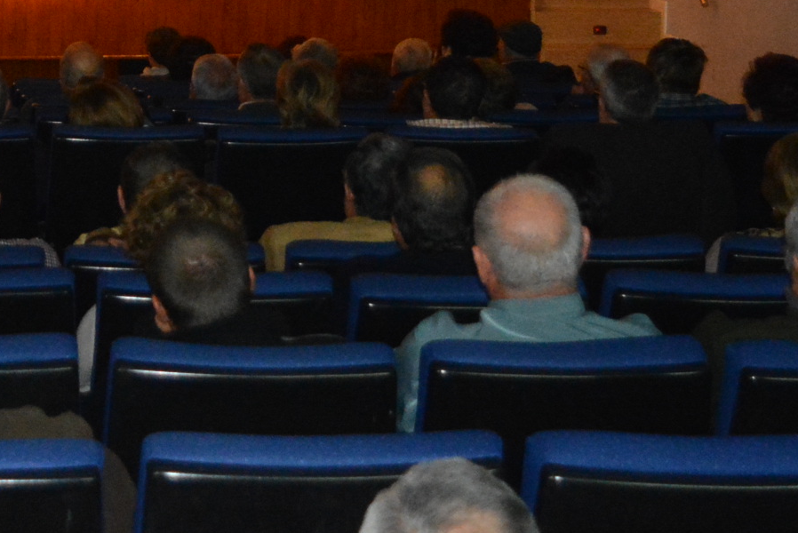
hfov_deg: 16.5
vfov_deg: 11.1
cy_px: -227
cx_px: -75
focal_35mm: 120
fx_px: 2662
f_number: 4
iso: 3200
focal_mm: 24
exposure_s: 1/60
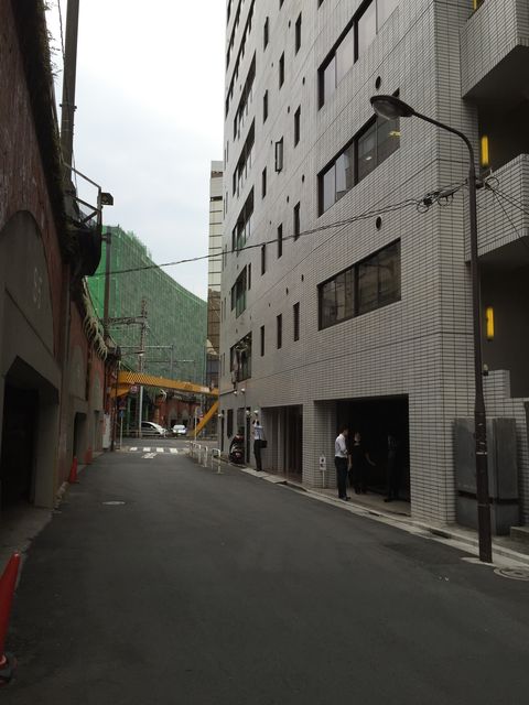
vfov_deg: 61.7
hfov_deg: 48.2
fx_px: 591
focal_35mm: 29
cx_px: 264
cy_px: 352
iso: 32
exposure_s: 1/557
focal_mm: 4.15
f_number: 2.2
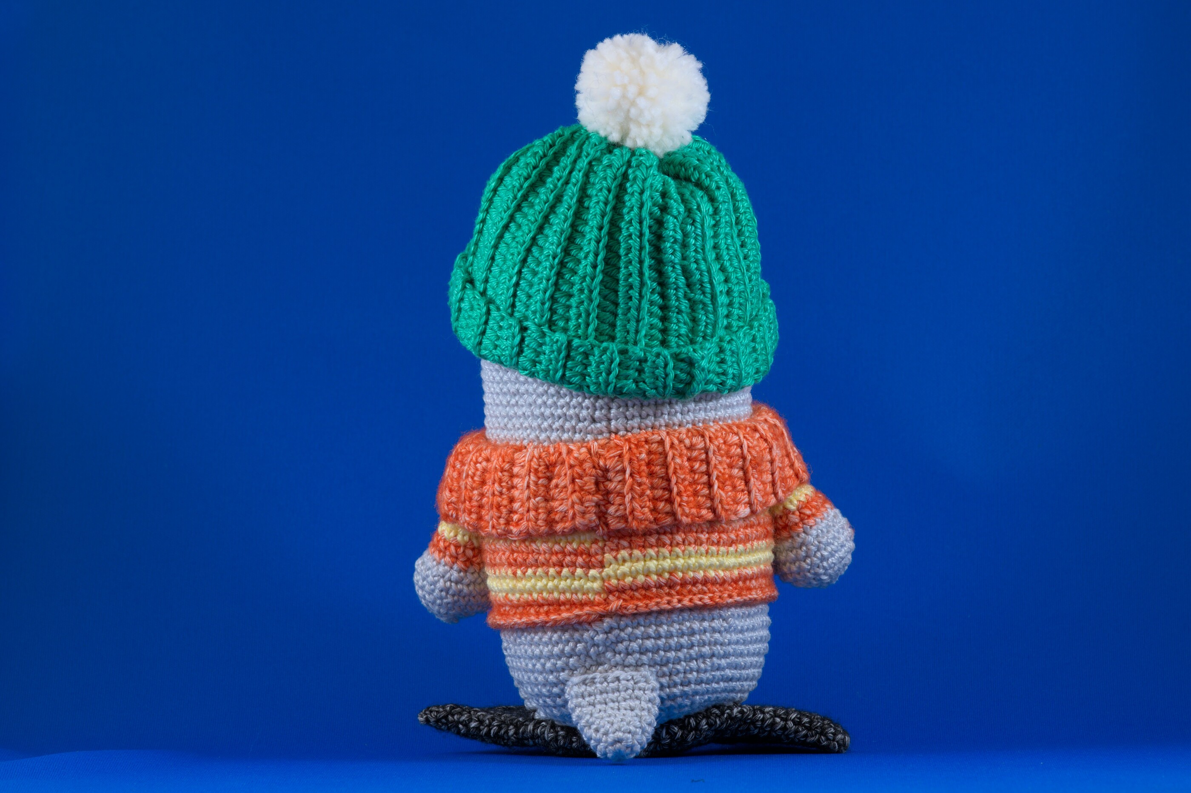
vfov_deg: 5.6
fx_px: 8167
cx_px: 596
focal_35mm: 247
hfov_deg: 8.3
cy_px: 396
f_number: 16
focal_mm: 165
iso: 100
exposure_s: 1/1.6
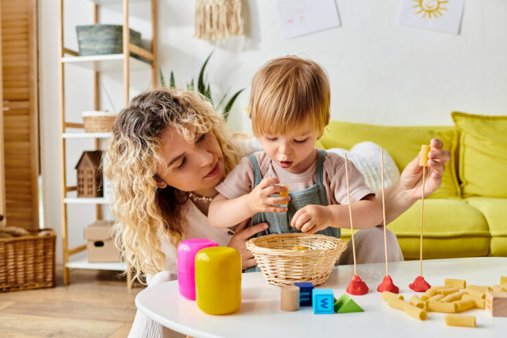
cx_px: 254
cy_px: 169
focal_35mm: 35
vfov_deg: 37.8
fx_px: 493
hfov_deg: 54.4
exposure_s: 1/200
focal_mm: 35
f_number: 4
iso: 320
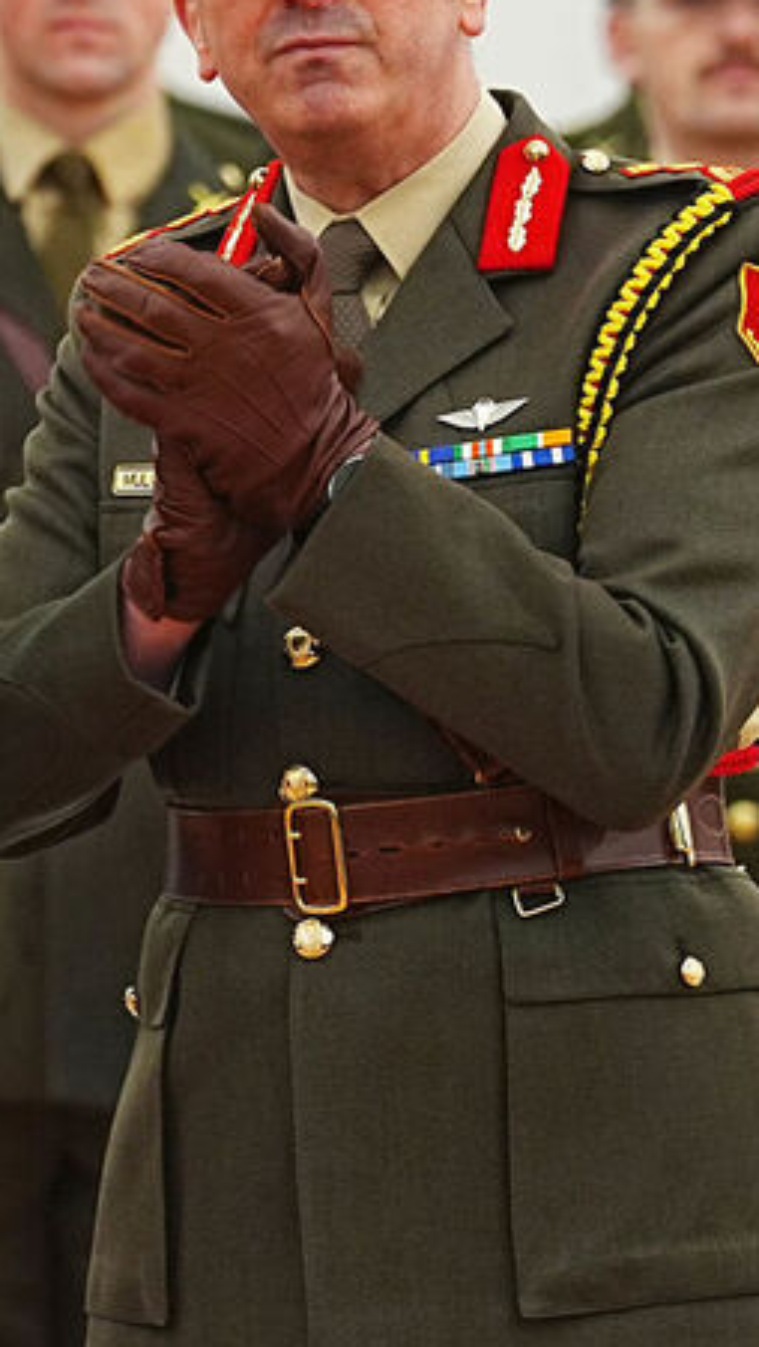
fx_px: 19017
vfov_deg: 4.1
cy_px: 561
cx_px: -648
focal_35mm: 532
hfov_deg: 2.3
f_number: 4
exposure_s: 1/250
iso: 1250
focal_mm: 191
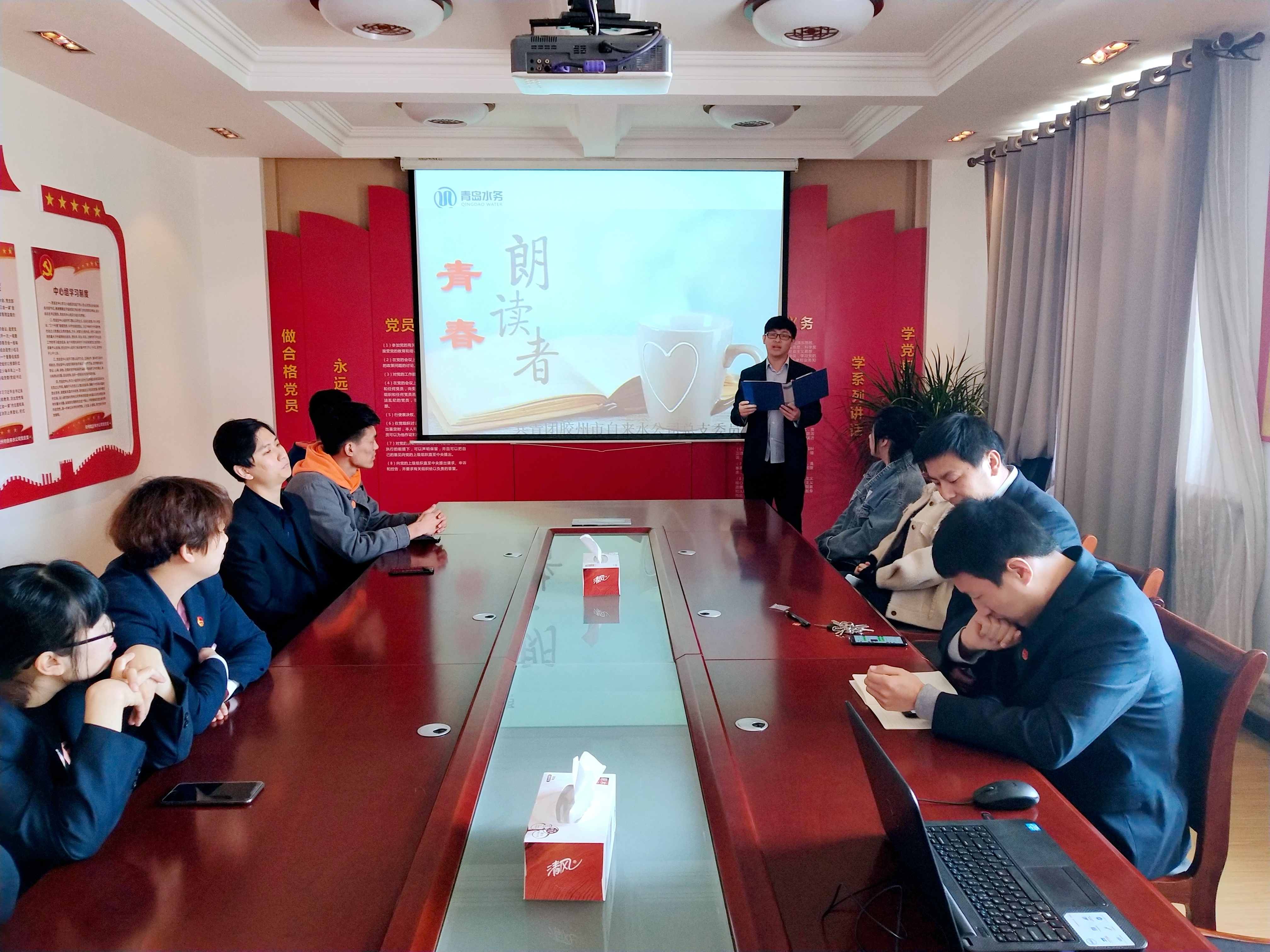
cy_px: 476
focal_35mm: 30
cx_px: 635
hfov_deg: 60.0
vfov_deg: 46.8
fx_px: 1101
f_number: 1.8
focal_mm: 3.95
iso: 177
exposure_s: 1/100
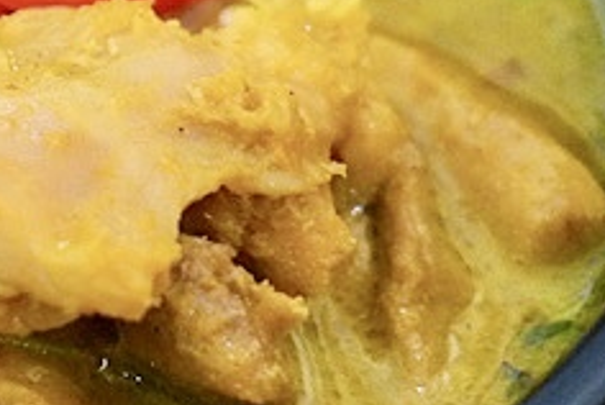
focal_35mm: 273
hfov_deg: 7.4
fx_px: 4594
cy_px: -22
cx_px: -300
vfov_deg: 5.0
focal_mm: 63
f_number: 4.5
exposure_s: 1/100
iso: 6400
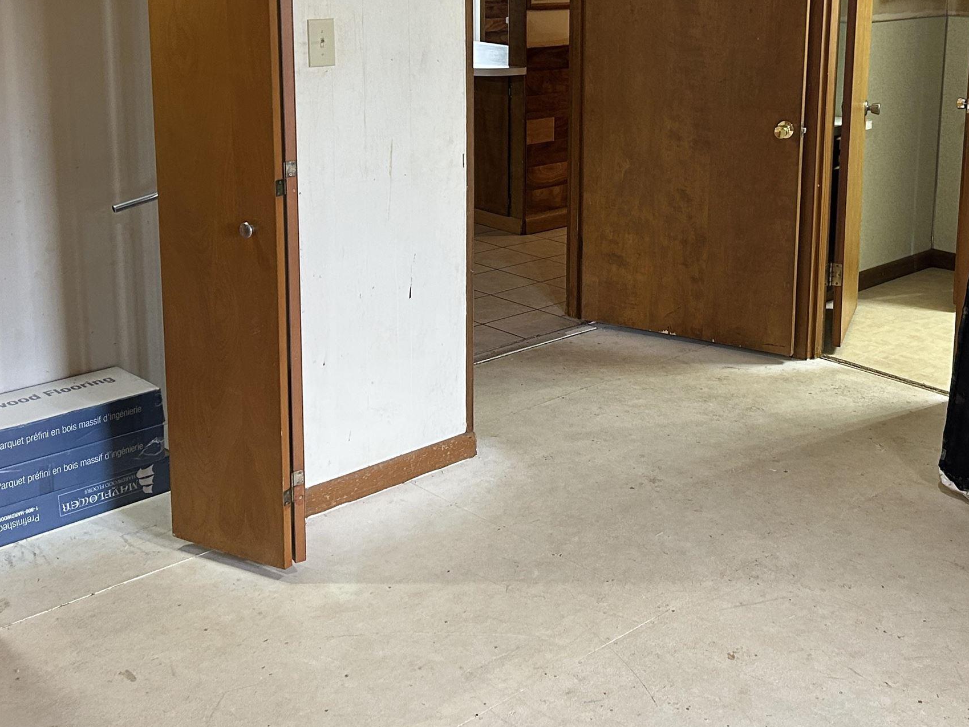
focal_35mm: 47
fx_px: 1316
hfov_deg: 40.0
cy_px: 150
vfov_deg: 30.2
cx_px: 636
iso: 200
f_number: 1.5
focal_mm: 5.7
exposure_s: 1/60
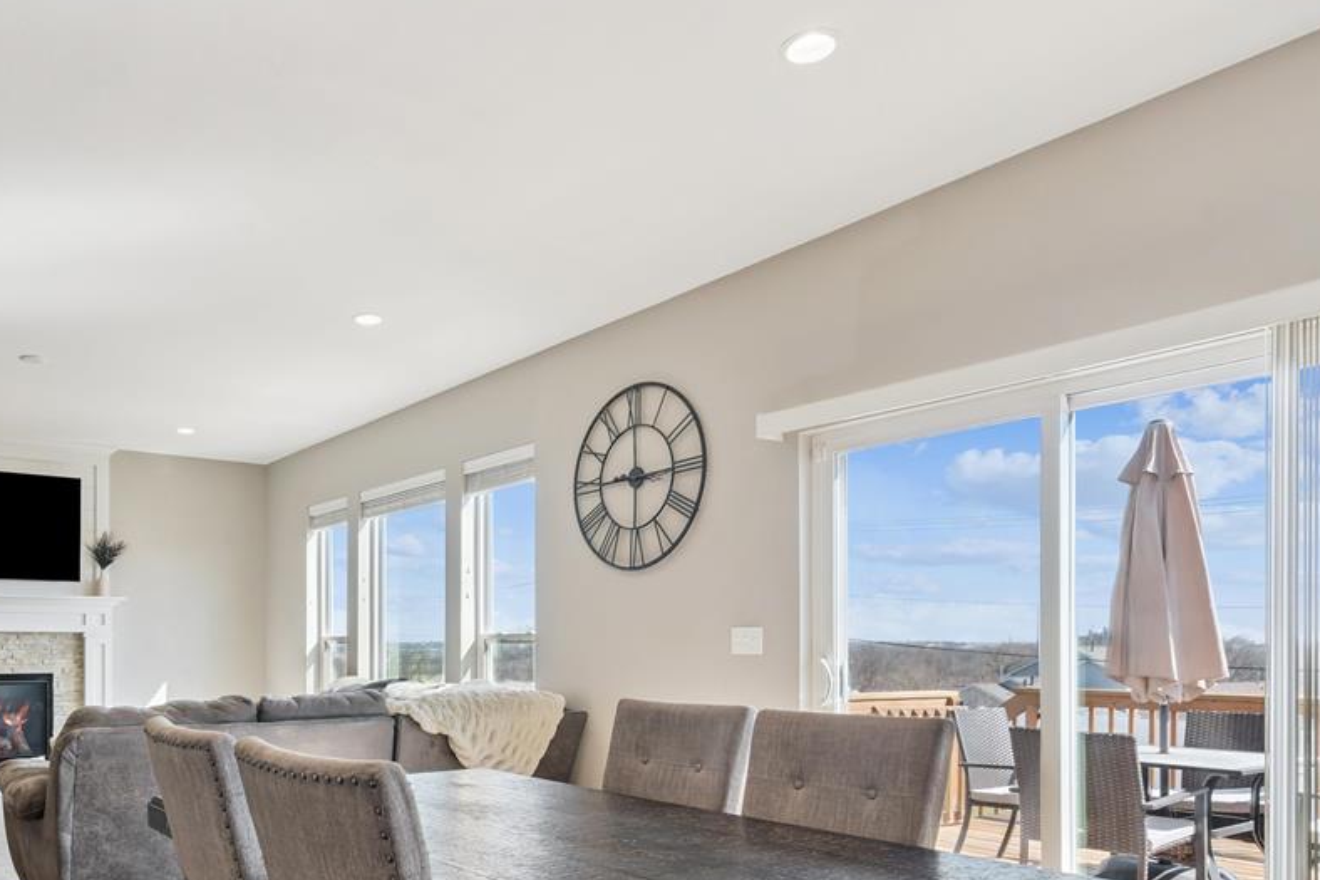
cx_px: 432
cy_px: 643
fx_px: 953
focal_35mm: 26
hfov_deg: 67.4
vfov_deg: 47.9
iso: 400
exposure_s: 1/25
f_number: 10
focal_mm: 16
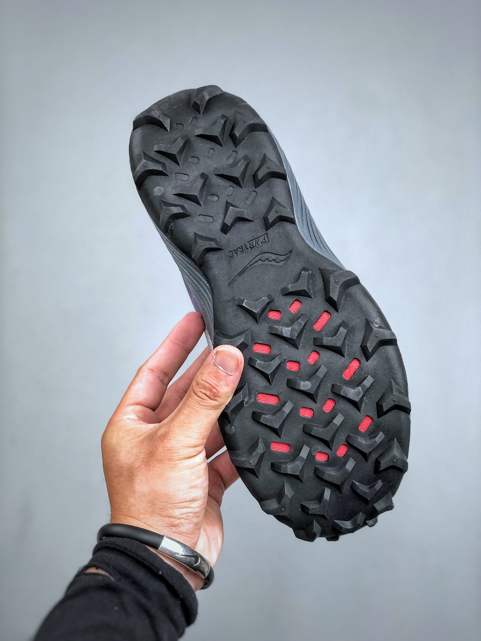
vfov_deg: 33.8
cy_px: 320
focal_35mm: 57
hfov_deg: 25.7
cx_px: 240
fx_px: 1056
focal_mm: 6.6
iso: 20
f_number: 2.8
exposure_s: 1/33
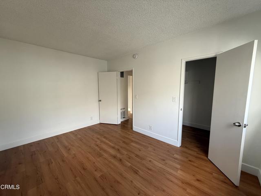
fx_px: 106
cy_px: 98
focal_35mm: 14
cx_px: 130
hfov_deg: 102.1
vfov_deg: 85.7
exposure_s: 1/99
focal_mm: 2.22
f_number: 2.2
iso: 160
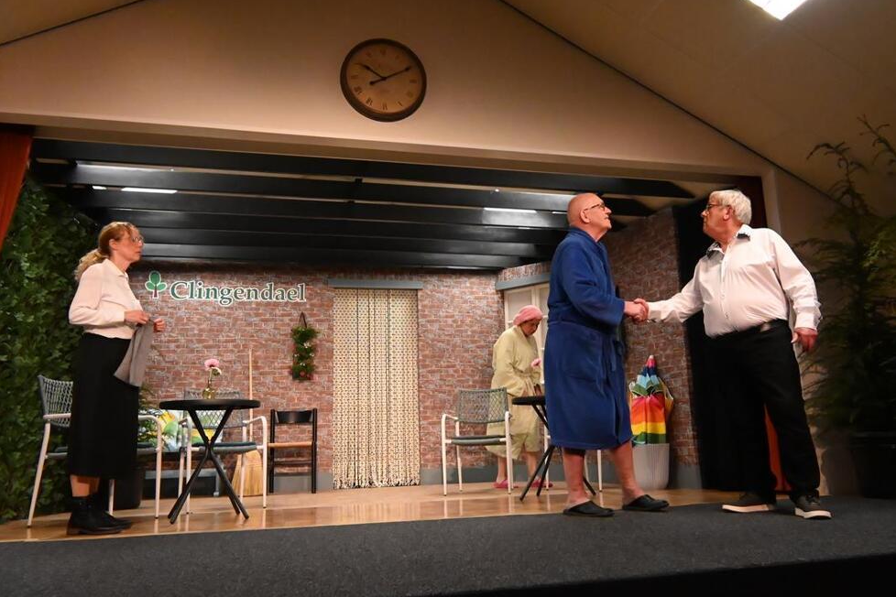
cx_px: 463
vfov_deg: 43.6
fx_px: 747
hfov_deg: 61.9
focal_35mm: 30
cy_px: 290
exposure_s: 1/250
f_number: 8
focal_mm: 19.5
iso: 10000
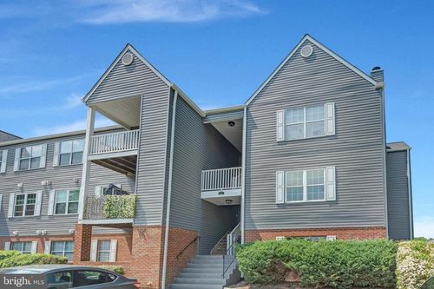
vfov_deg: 61.9
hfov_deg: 84.0
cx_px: 217
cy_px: 144
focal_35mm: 20
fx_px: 241
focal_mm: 20
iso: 640
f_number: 8
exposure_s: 1/1000
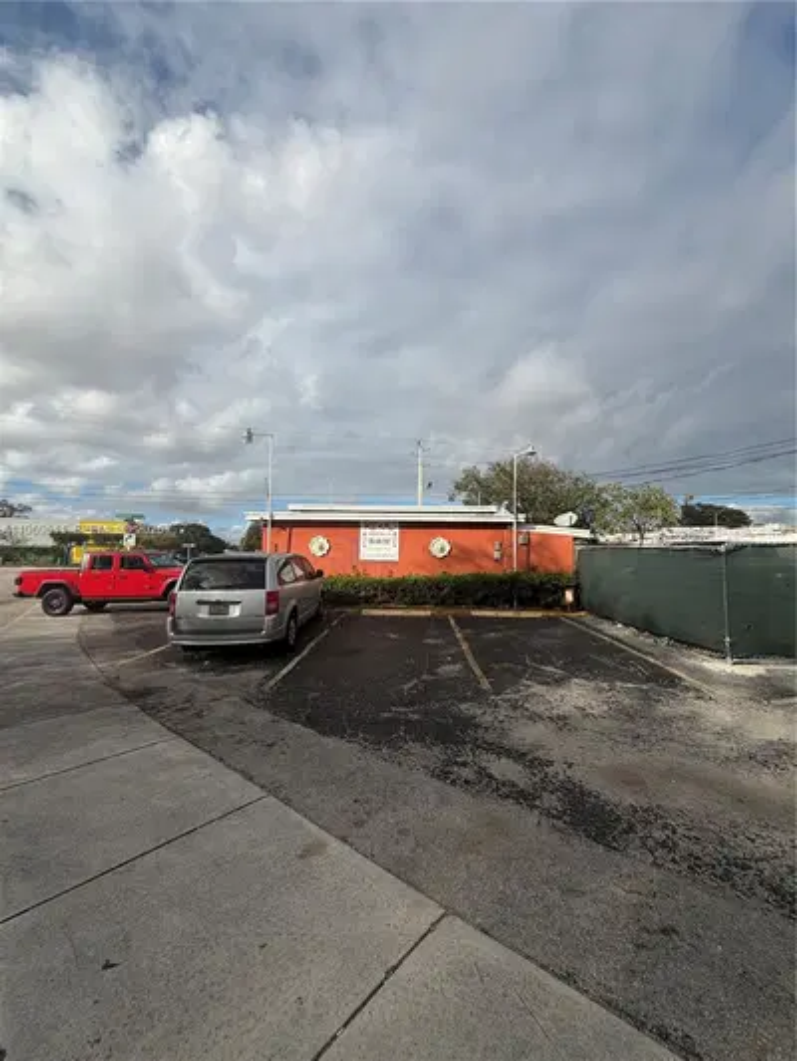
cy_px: 530
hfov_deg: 85.7
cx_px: 398
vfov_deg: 102.1
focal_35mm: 14
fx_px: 430
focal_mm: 2.22
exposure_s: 1/970
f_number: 2.2
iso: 20
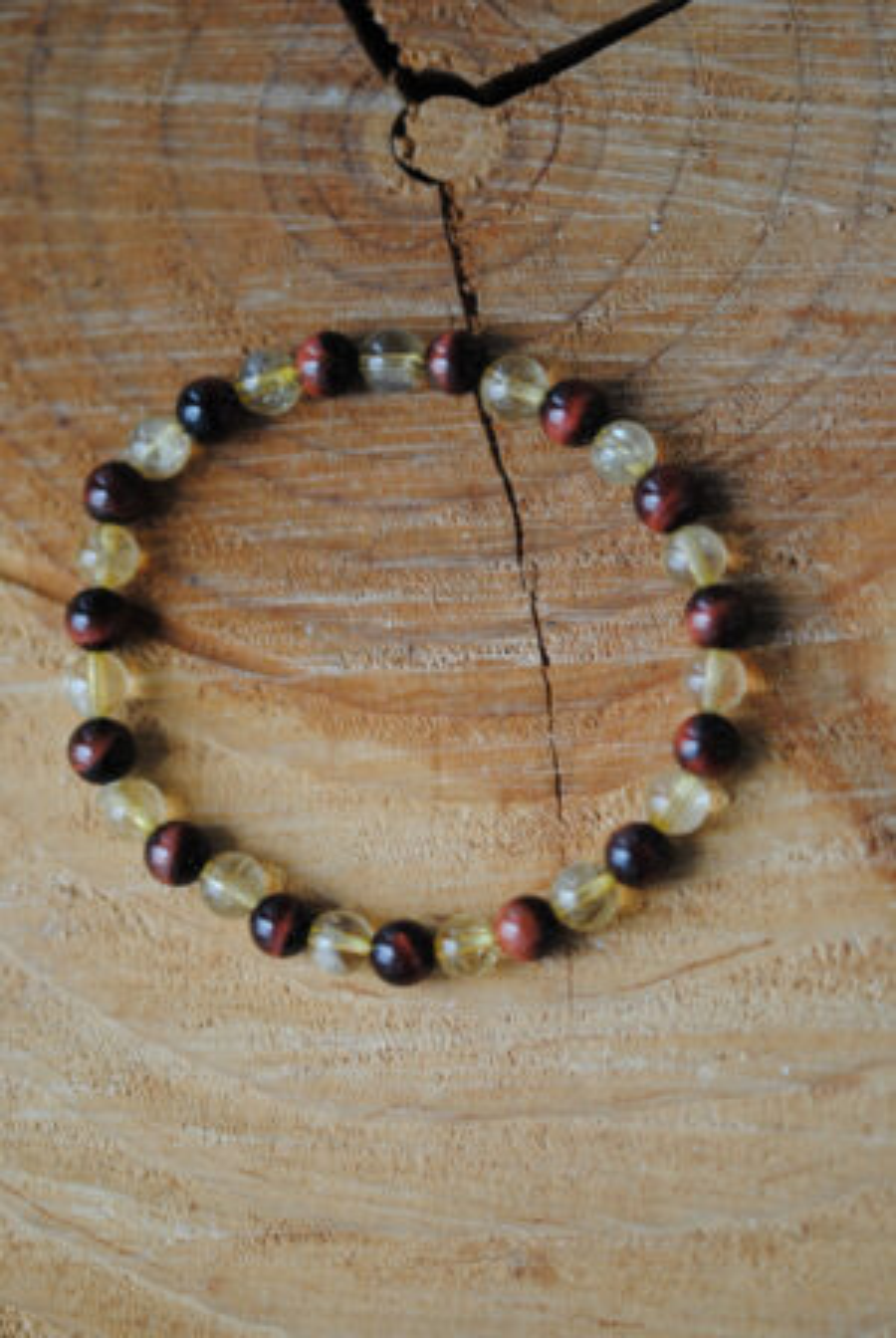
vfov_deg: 13.0
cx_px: 448
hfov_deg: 8.7
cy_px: 669
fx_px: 5861
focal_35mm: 158
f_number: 3.3
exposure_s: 1/125
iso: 220
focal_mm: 105
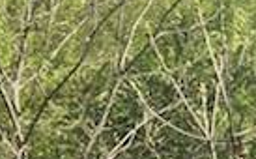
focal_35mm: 180
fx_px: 1253
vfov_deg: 6.8
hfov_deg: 10.7
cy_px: 417
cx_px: 514
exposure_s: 1/791
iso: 32
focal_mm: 4.15
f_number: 2.2
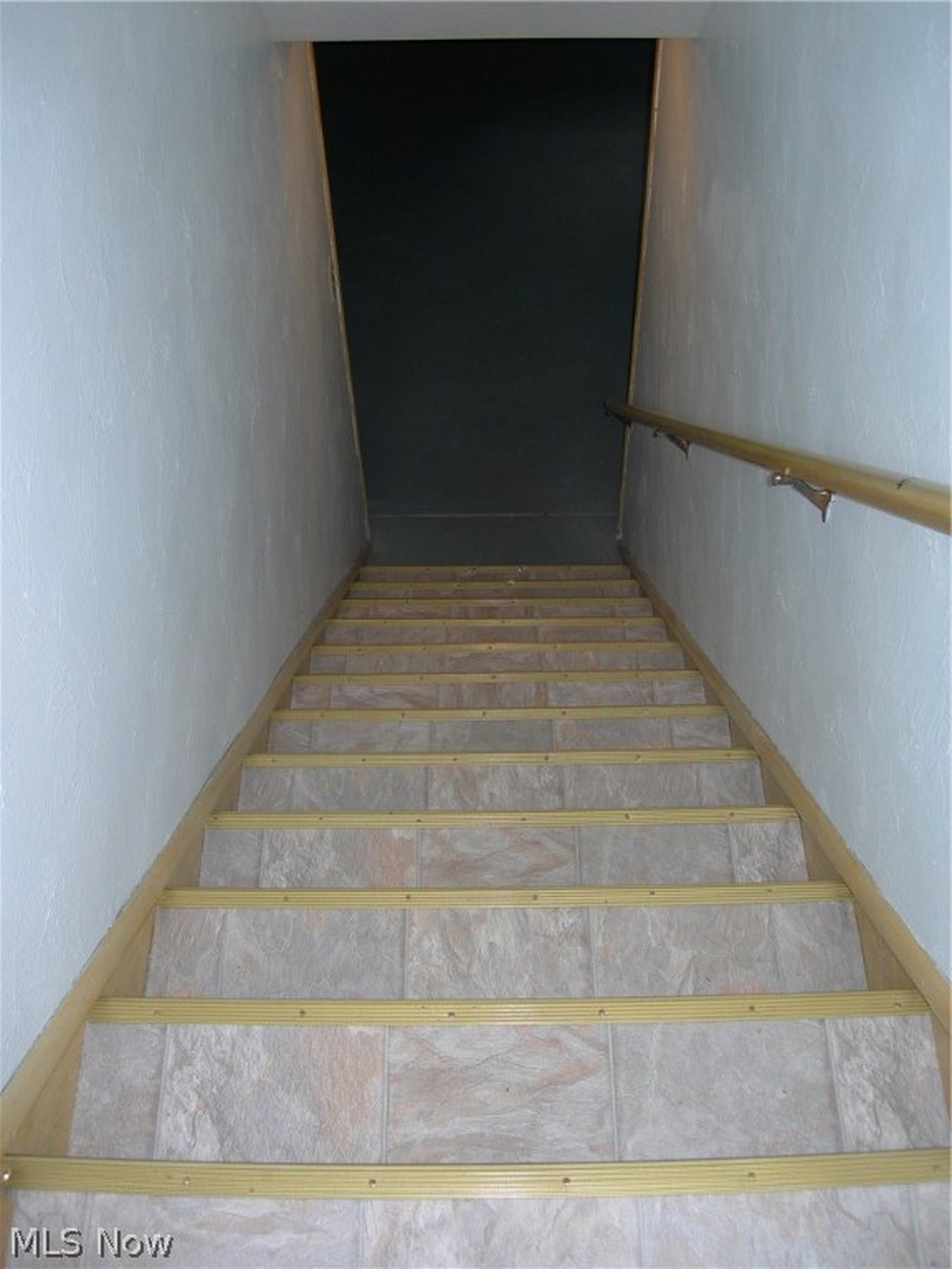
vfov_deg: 49.0
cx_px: 476
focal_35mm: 38
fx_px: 1393
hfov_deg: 37.7
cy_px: 634
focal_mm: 7.8
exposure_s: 1/60.1
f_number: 2.8
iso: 50
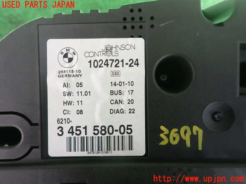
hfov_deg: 69.4
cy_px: 92
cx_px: 123
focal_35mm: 25
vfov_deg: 54.9
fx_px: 178
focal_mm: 4.5
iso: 125
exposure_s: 1/60
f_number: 2
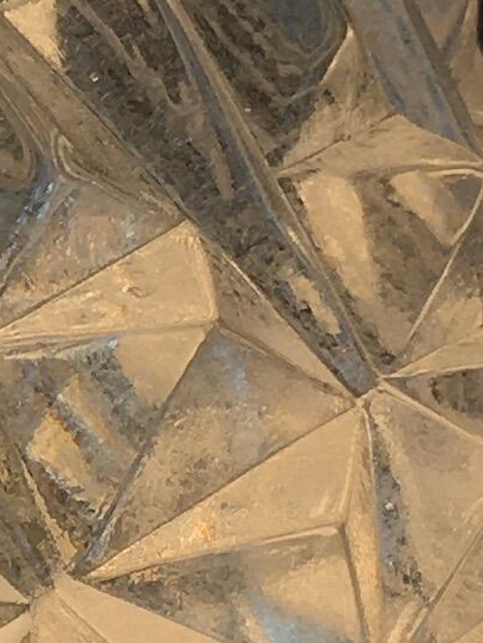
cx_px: -243
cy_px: 215
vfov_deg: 9.2
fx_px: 4000
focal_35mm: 215
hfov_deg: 6.8
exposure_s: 1/442
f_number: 2.2
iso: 25
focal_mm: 4.15
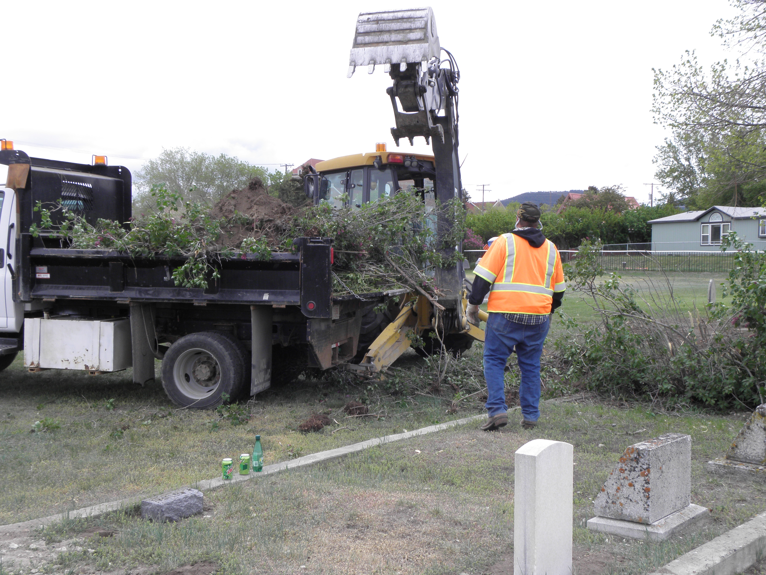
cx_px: 383
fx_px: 974
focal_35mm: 44
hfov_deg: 42.9
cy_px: 288
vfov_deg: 32.9
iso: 64
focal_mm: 7.87
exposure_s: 1/125
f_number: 5.6
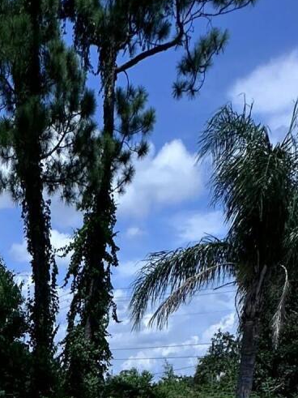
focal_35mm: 57
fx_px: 655
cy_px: 721
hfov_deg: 24.5
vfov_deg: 21.5
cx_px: -2
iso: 50
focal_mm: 2.22
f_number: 2.2
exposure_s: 1/3205
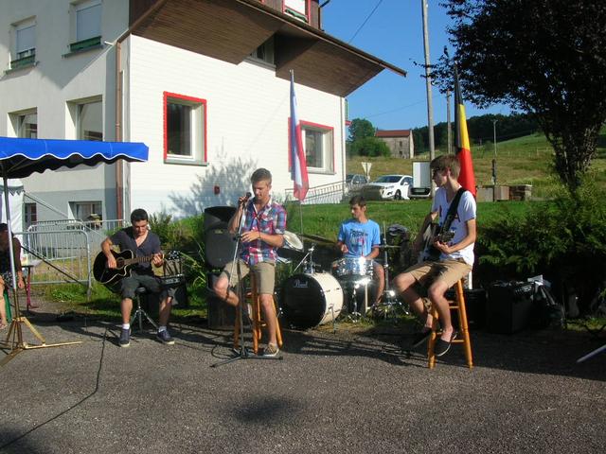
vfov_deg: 40.7
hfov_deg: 52.6
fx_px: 613
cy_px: 227
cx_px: 303
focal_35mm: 35
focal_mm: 5.8
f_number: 5.6
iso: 50
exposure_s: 1/334
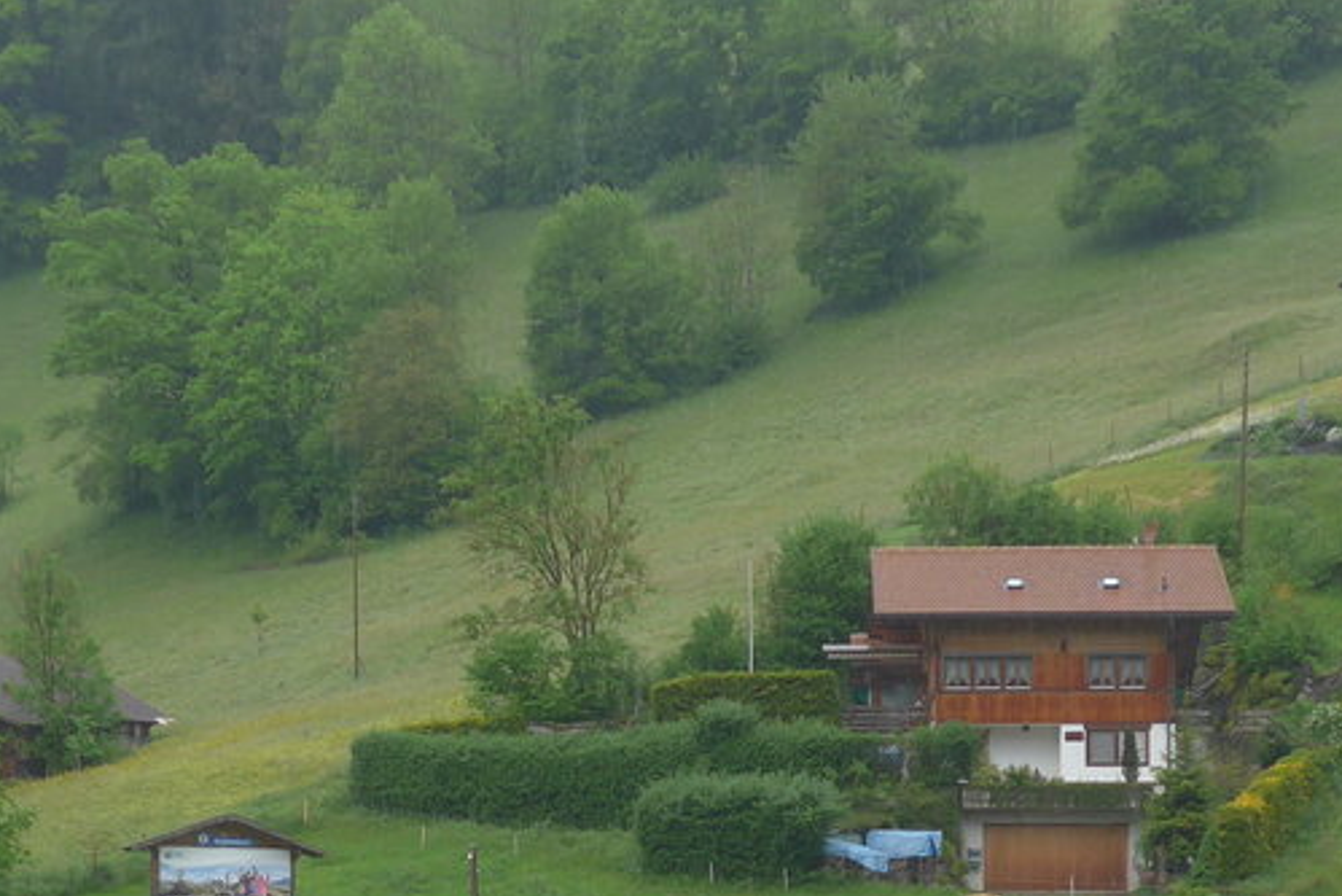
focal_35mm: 130
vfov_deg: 10.4
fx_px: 4847
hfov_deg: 15.7
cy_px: 1092
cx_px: 516
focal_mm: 10.7
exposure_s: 1/200
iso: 80
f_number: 3.3
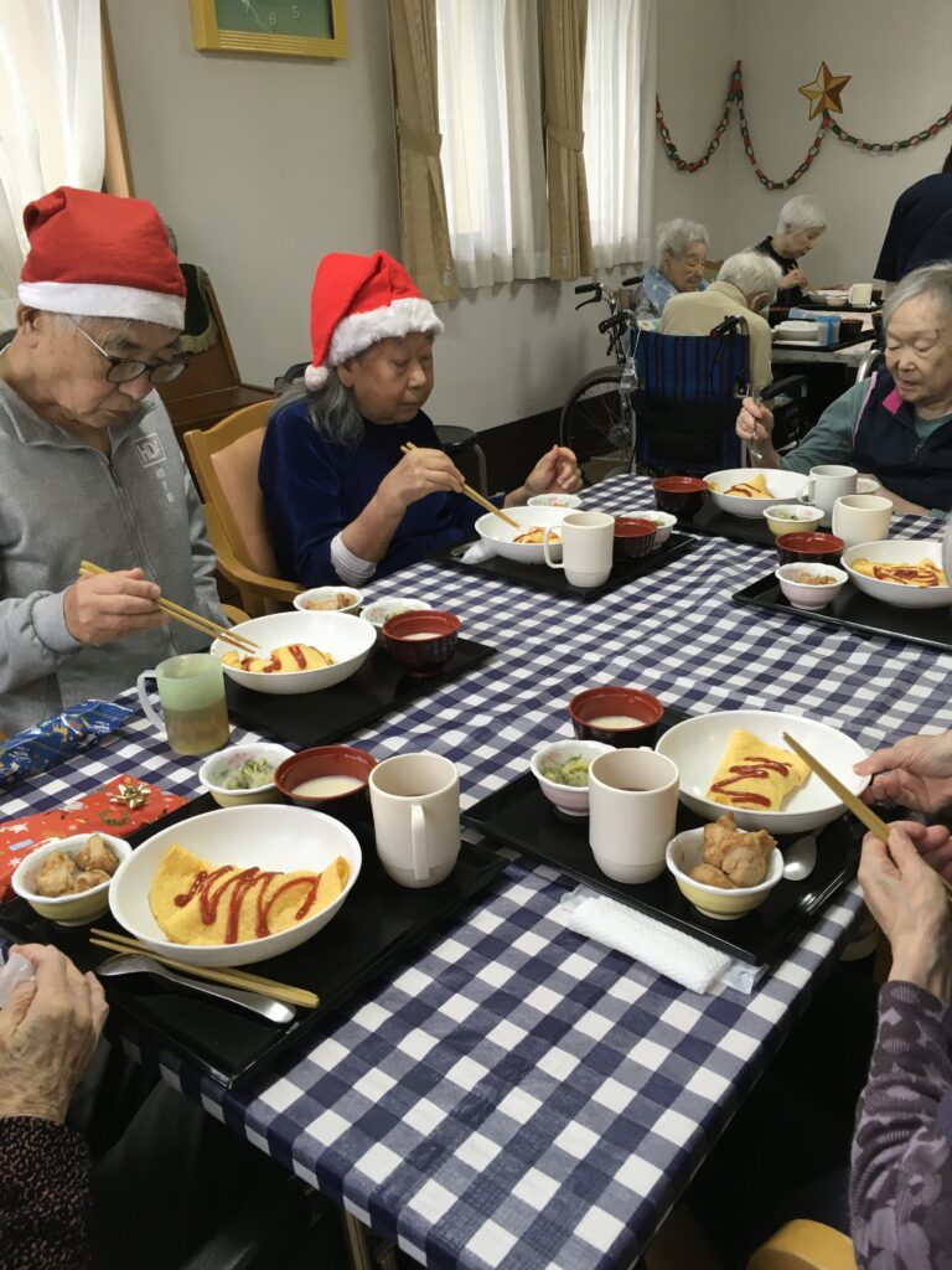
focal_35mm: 29
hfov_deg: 48.2
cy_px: 635
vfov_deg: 61.7
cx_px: 476
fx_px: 1063
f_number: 2.2
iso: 64
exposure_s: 1/30
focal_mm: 4.15
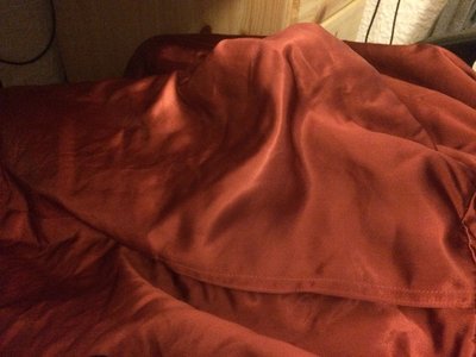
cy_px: 178
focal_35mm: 29
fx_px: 399
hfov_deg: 61.7
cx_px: 238
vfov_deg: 48.2
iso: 2000
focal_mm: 4.15
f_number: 2.2
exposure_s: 1/17
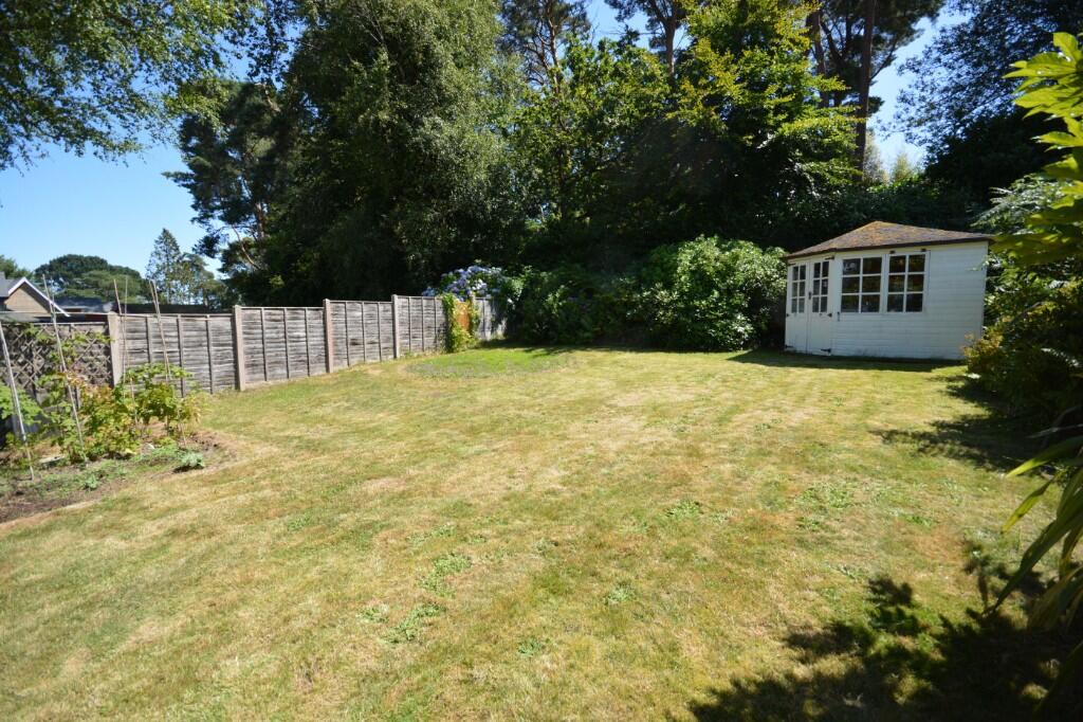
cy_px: 361
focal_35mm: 15
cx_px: 542
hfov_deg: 100.4
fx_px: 451
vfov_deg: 77.3
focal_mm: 10
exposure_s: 1/250
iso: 180
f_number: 8
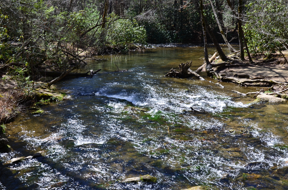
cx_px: 148
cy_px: 92
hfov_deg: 47.5
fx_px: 327
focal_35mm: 41
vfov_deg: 32.5
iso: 100
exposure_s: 1/160
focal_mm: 26
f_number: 6.3
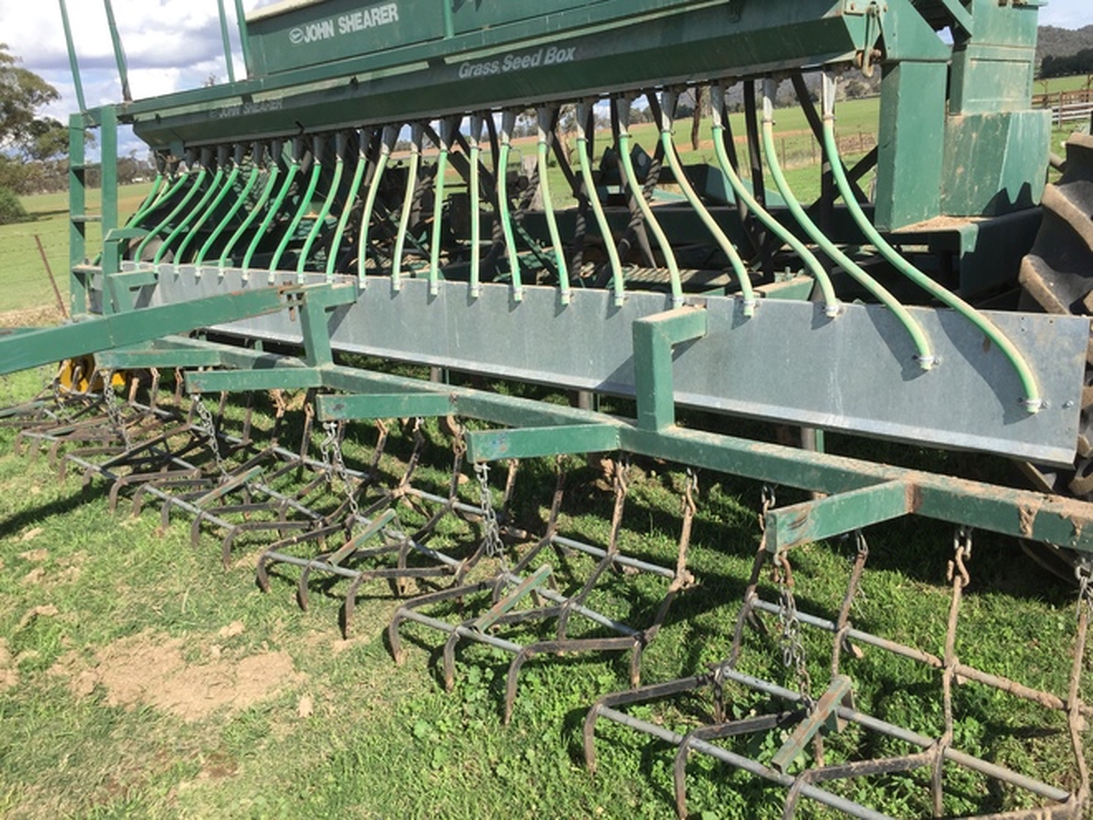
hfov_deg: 61.7
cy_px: 410
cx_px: 546
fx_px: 916
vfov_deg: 48.2
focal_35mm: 29
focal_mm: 4.15
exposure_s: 1/1412
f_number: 2.2
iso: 32
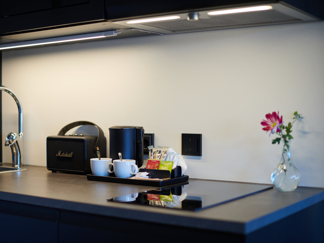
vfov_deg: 26.6
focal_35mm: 55
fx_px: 515
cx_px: 140
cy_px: 123
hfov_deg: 34.9
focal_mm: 50
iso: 250
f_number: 2
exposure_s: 1/160
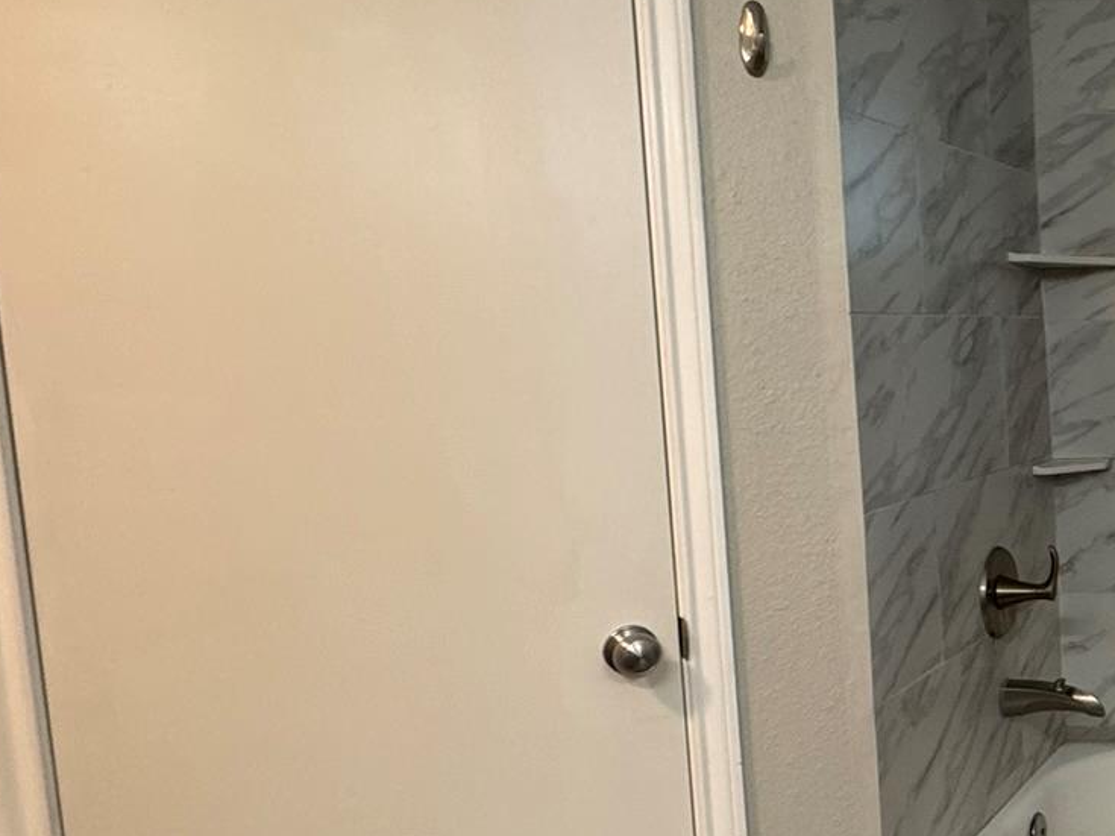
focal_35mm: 39
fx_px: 1256
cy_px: 440
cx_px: 1361
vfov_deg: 36.8
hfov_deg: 36.2
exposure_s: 1/60
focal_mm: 2.22
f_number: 2.2
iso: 200
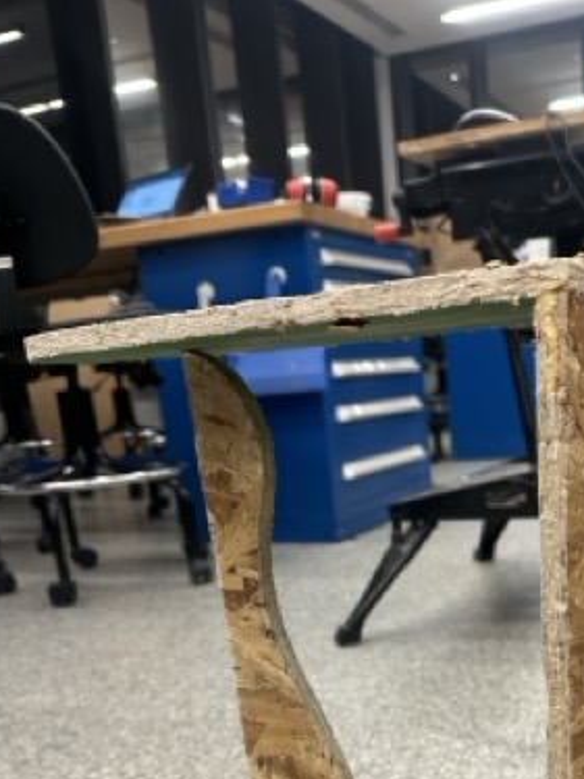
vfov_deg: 43.0
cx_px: 441
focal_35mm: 41
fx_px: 923
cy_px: 659
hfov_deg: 34.4
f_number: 1.78
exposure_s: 1/60
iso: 160
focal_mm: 6.86
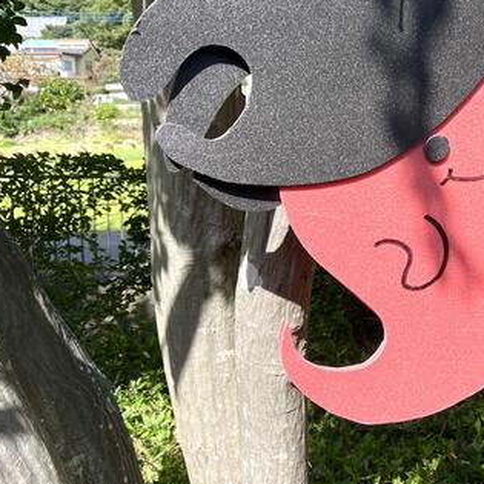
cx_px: 419
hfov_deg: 32.0
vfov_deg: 33.3
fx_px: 807
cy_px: 197
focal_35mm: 51
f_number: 1.6
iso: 50
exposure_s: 1/1672
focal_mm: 5.1
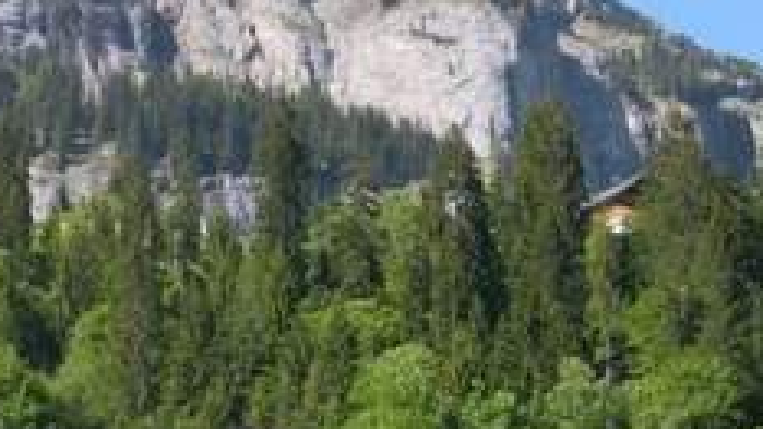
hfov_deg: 16.0
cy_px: 401
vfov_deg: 9.1
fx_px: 2691
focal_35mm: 133
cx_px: 141
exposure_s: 1/462
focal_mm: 12.2
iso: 100
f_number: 3.4
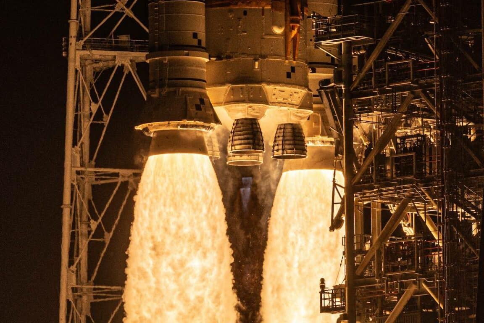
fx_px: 4033
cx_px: 242
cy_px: 162
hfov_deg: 6.9
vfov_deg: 4.6
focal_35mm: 300
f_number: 13
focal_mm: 200
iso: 100
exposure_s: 1/8000
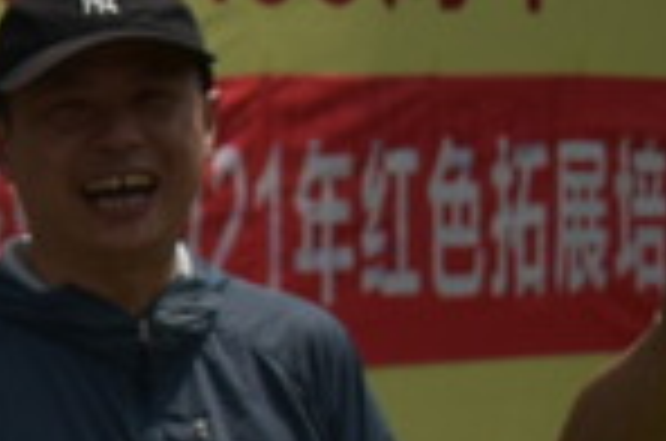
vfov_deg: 5.6
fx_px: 4504
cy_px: 416
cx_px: -1372
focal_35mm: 244
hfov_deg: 7.4
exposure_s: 1/2000
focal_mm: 24
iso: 100
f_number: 3.8
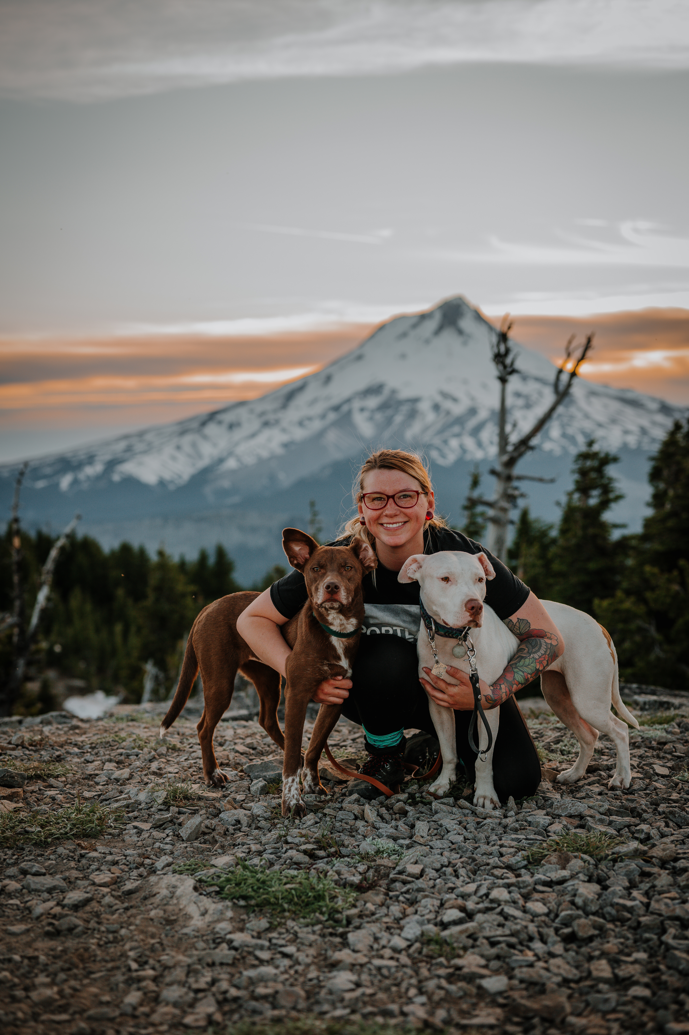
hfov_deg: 27.0
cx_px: 344
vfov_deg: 39.6
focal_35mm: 50
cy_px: 518
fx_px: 1437
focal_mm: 50
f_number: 2.8
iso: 200
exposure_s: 1/800
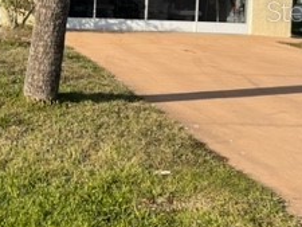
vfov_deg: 19.4
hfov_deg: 24.4
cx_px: -36
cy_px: 11
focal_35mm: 74
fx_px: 646
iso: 32
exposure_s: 1/2882
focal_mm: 4.2
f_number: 1.6
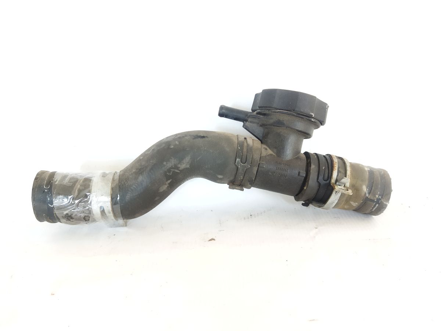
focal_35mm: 27
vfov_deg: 51.4
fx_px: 344
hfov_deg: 65.3
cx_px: 220
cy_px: 166
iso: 409
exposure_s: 1/25
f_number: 1.79
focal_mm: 4.71
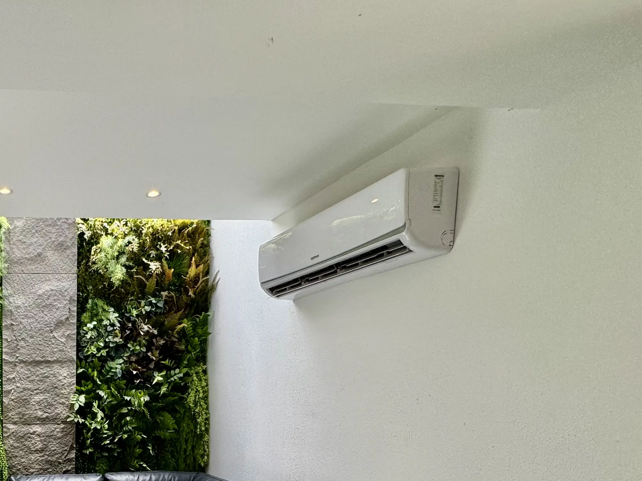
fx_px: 519
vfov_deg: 44.1
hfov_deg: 53.1
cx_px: 32
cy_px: 455
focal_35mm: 28
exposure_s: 1/132
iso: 40
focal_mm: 2.22
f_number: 2.2
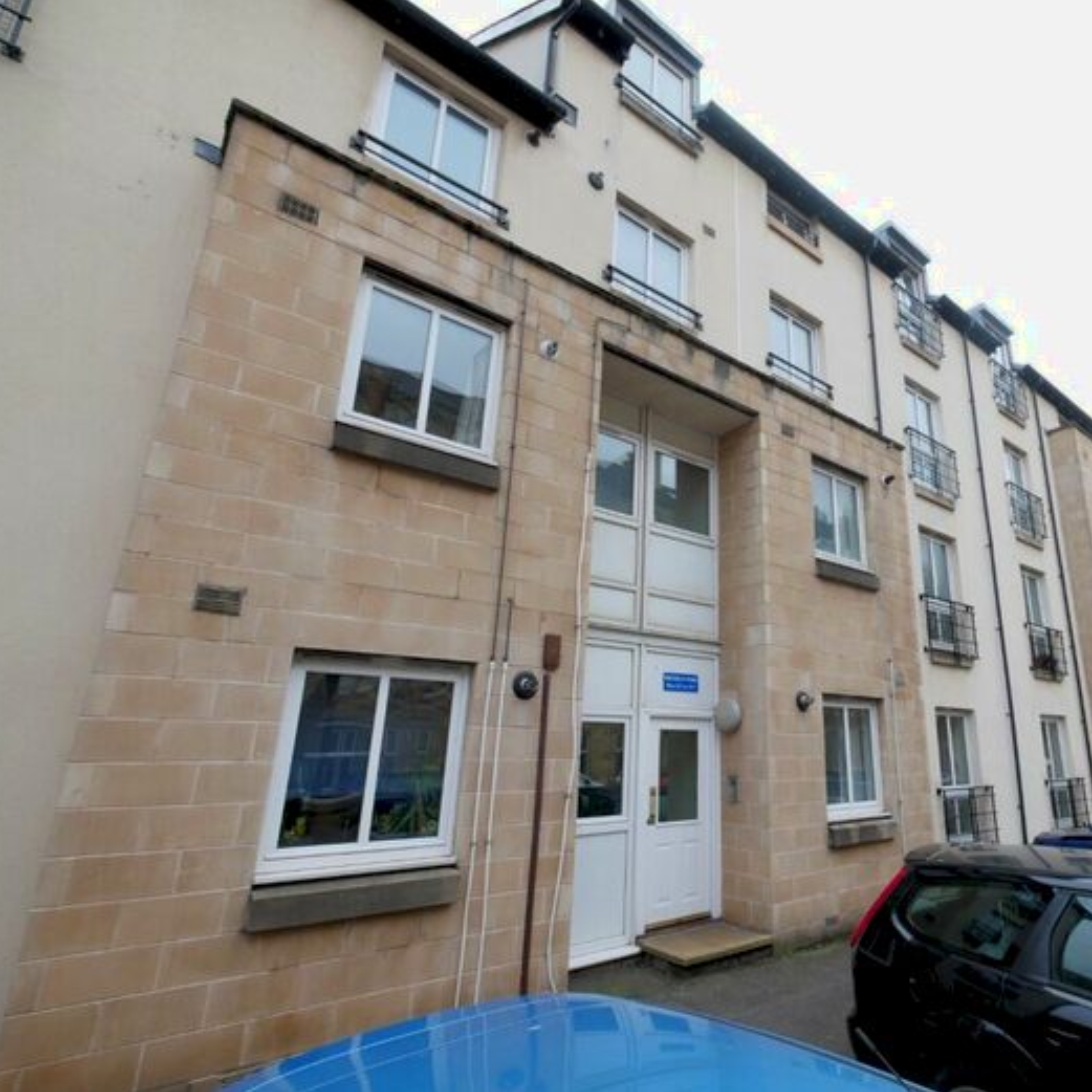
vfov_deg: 77.7
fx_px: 678
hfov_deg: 76.2
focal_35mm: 19
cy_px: 546
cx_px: 686
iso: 200
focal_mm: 8
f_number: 4.5
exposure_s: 1/125
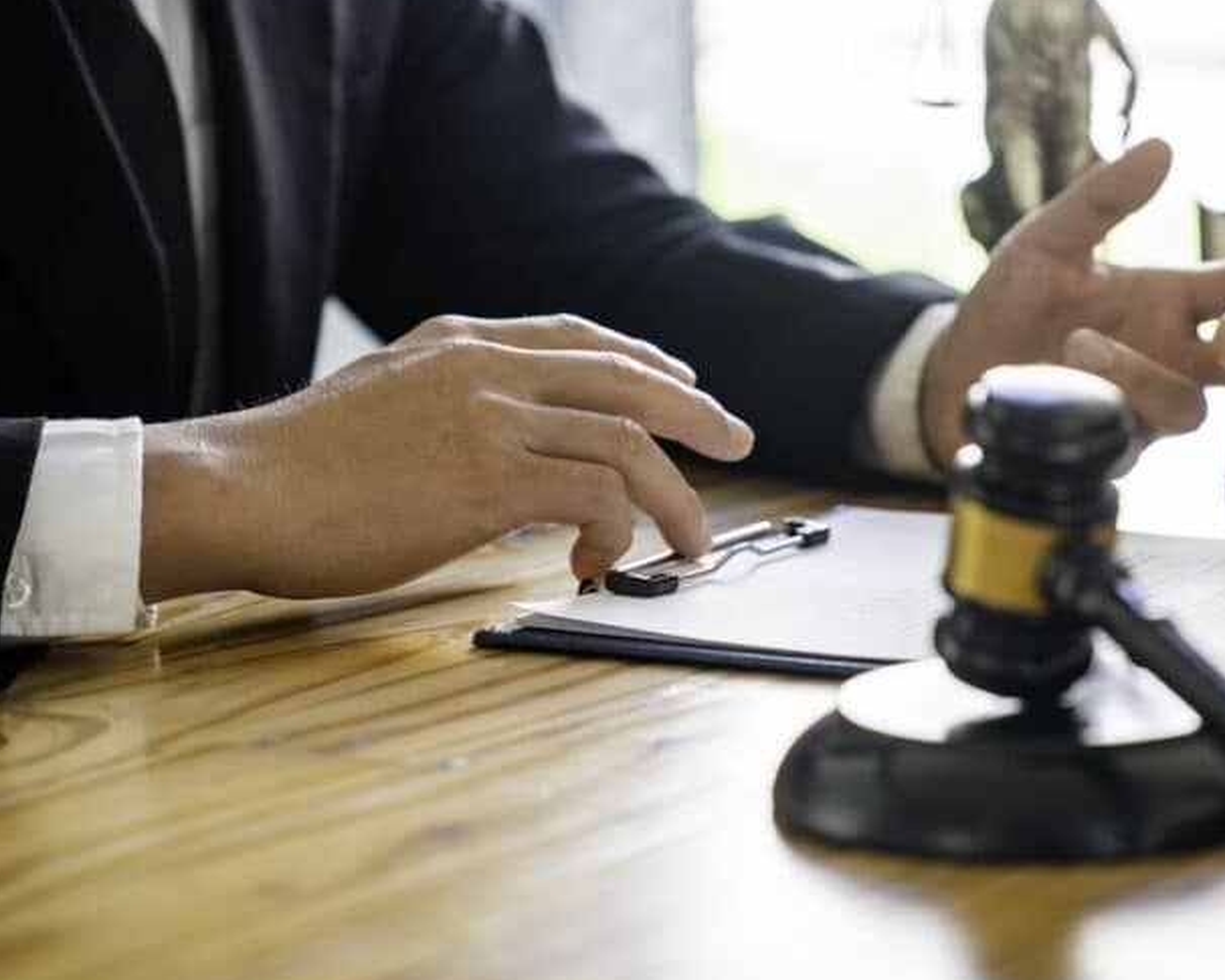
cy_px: 436
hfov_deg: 17.2
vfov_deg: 13.9
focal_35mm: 111
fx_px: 4025
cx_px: 986
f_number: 3.2
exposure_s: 1/100
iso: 125
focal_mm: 70
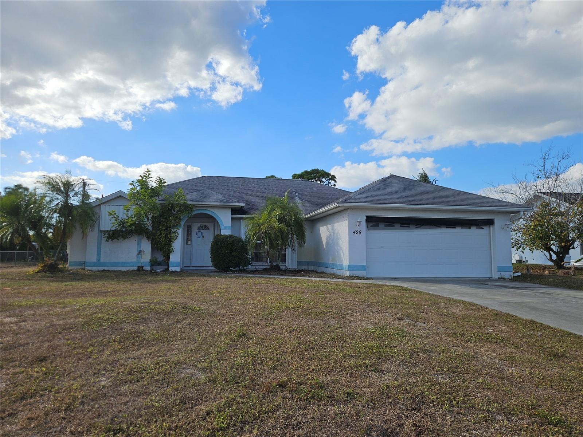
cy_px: 218
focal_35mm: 23
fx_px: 387
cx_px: 292
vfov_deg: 58.9
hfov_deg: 73.9
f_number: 1.8
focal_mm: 5.4
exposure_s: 1/2192
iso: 25
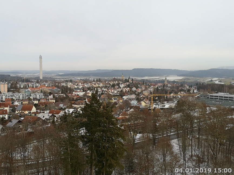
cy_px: 88
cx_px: 117
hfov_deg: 55.3
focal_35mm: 33
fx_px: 223
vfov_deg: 43.0
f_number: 1.8
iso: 50
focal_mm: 3.95
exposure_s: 1/628
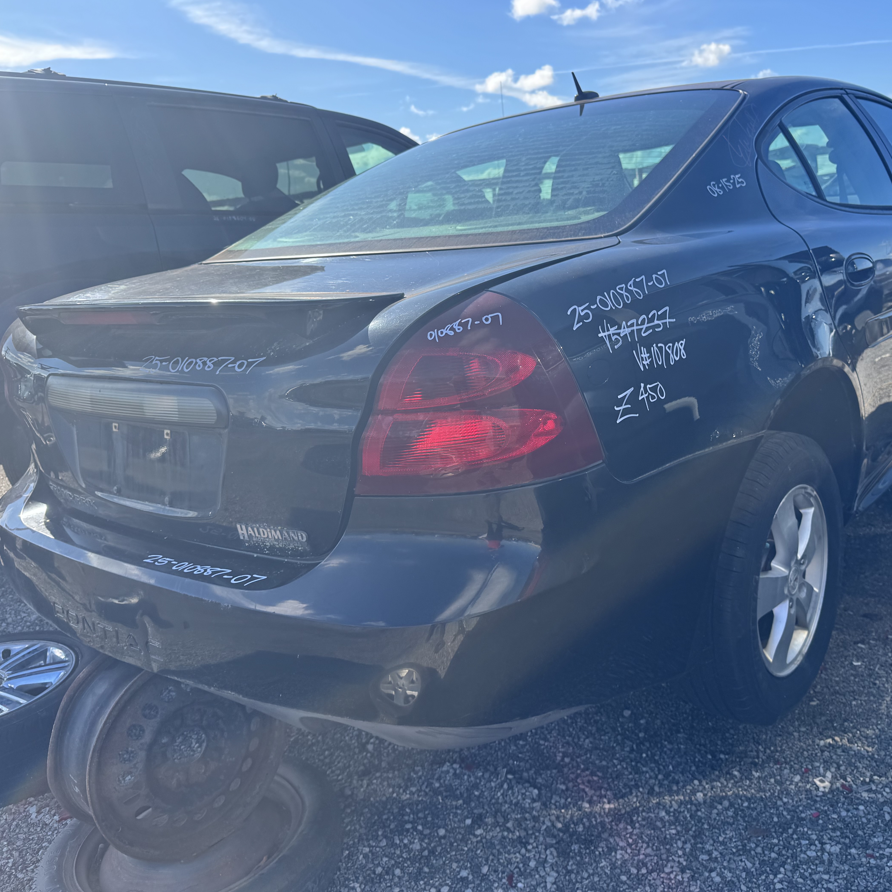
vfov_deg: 55.6
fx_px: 845
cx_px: 531
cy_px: 445
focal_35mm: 29
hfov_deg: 55.3
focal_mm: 6.76
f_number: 1.78
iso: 80
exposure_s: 1/1560
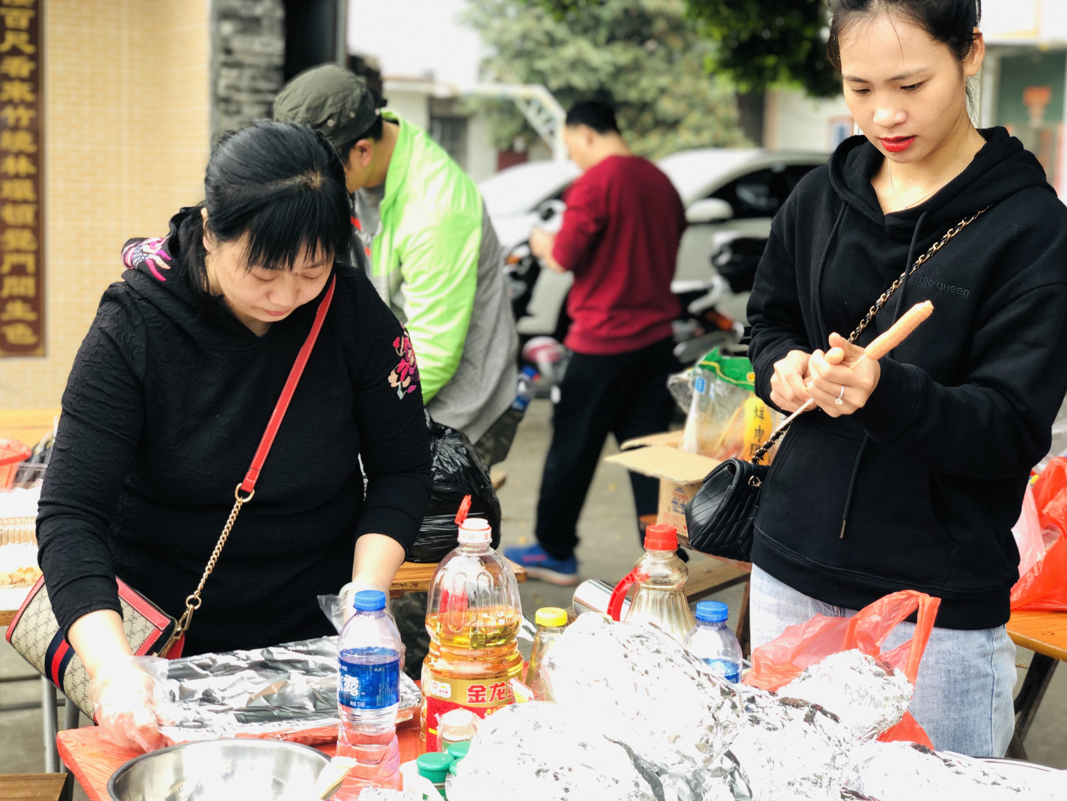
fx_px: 1664
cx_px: 551
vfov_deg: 27.0
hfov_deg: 35.5
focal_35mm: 54
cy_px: 402
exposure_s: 1/60
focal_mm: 6
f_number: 2.4
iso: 16
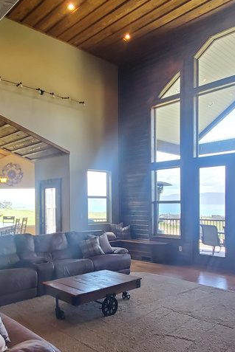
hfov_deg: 44.7
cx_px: 94
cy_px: 216
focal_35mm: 29
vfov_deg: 62.9
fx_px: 284
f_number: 2.2
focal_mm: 1.8
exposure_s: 1/60
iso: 160
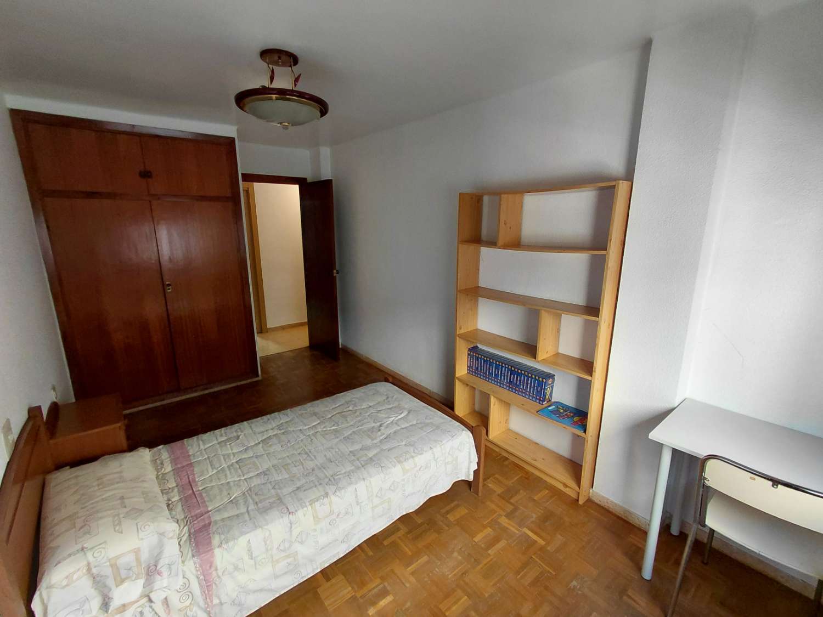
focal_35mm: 16
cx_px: 412
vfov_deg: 78.1
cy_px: 308
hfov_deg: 94.5
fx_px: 380
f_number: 2.2
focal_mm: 1.64
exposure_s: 1/50
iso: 100
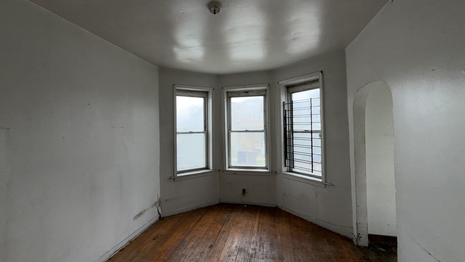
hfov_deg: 99.3
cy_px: 122
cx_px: 222
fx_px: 197
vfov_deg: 67.0
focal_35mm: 16
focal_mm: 2.22
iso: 40
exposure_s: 1/121
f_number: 2.2
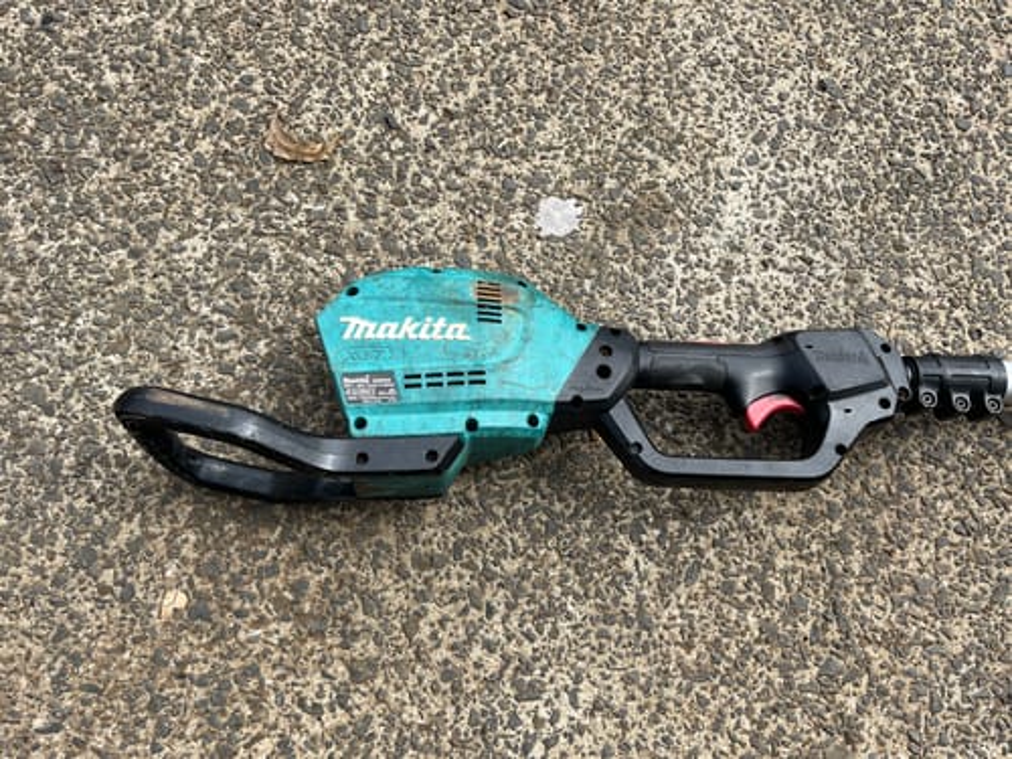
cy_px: 380
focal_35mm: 26
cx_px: 506
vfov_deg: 53.1
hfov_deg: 67.3
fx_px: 760
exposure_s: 1/2062
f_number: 1.6
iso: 50
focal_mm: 5.1
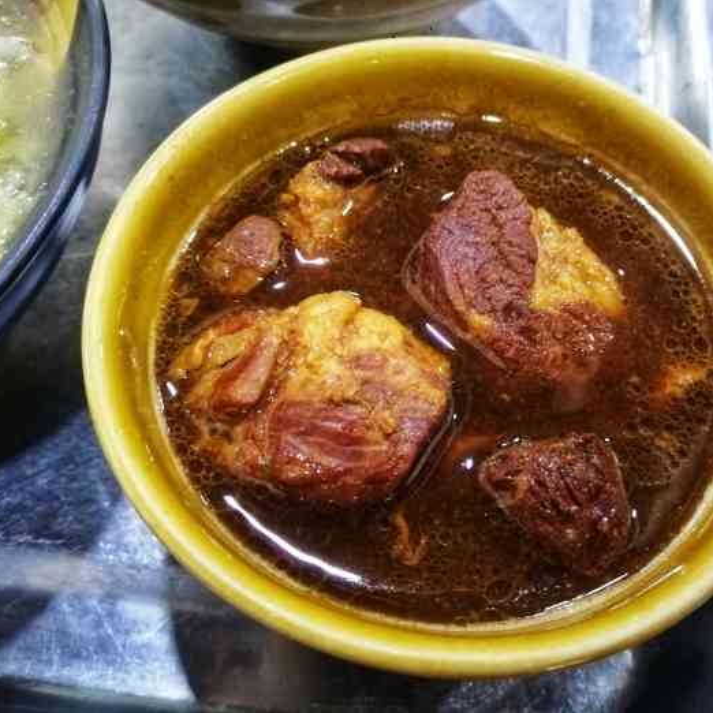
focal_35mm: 32
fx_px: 746
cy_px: 356
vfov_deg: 51.1
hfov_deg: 50.5
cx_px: 449
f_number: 1.8
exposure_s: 1/14.3
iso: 800
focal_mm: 3.96
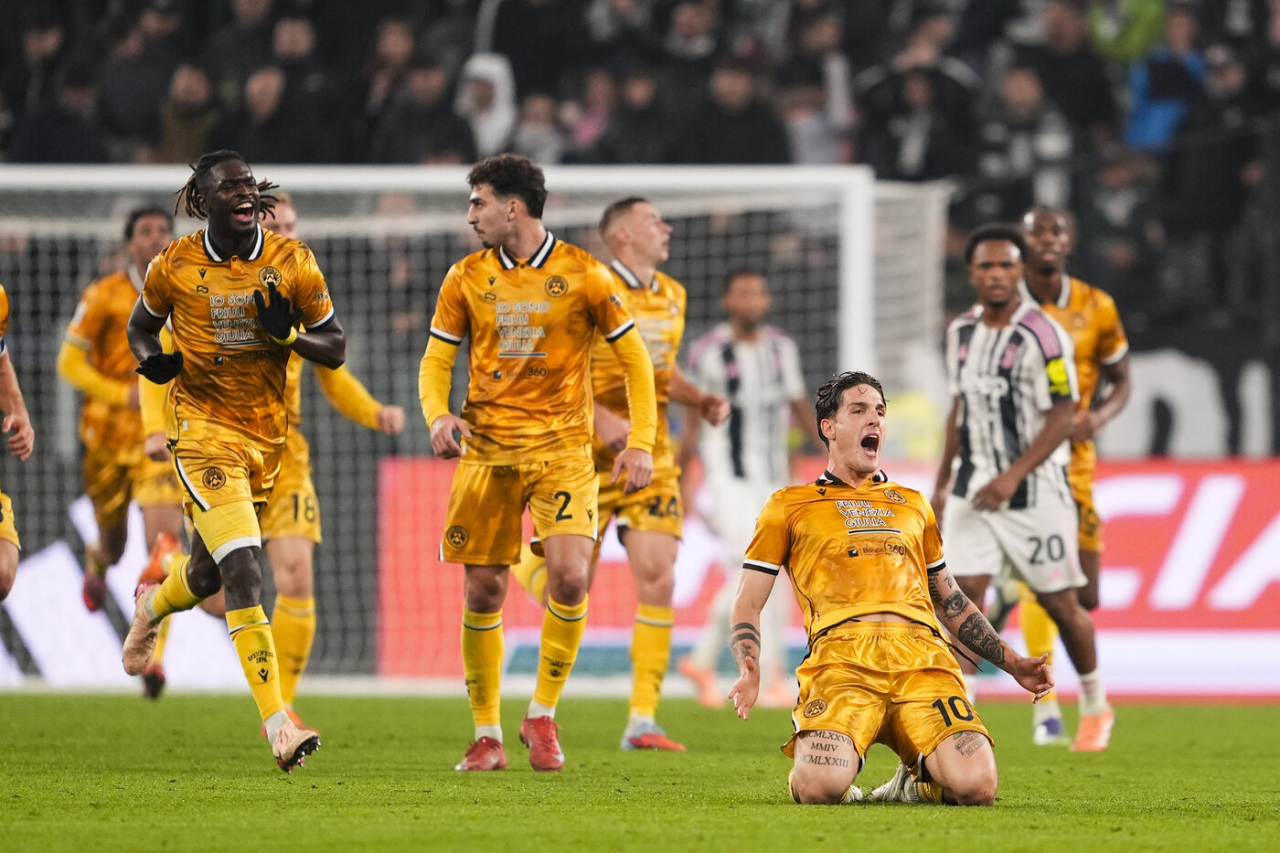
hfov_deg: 5.2
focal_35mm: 400
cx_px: 640
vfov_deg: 3.4
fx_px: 14220
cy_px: 426
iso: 2000
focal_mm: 400
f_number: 2.8
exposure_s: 1/1600
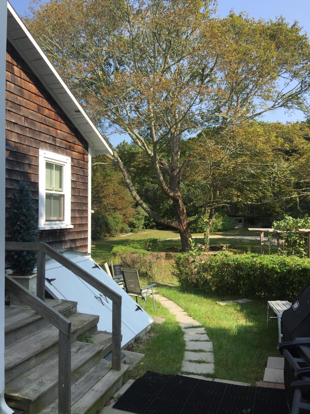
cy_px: 207
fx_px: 346
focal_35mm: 29
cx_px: 155
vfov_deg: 61.7
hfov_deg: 48.2
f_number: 2.2
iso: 32
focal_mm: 4.15
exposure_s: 1/1041
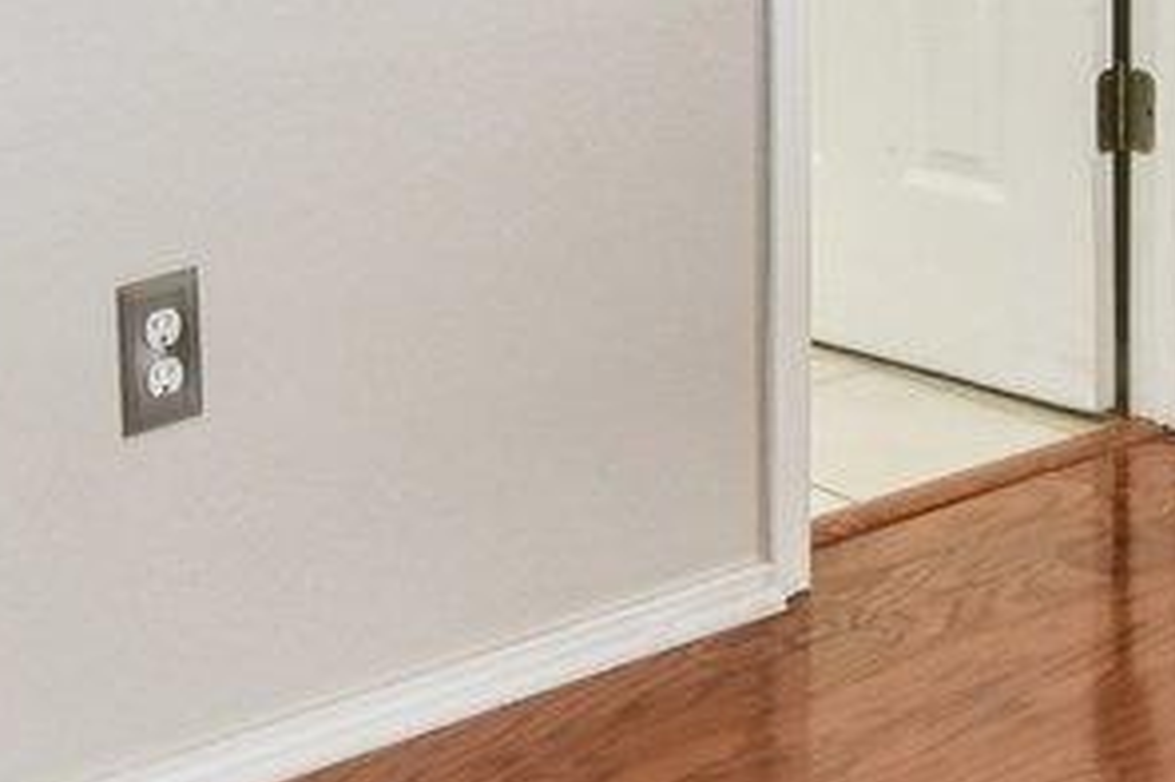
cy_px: -732
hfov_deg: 21.0
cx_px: 401
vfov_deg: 12.5
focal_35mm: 97
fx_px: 3164
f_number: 8
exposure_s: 1/15
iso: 450
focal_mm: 14
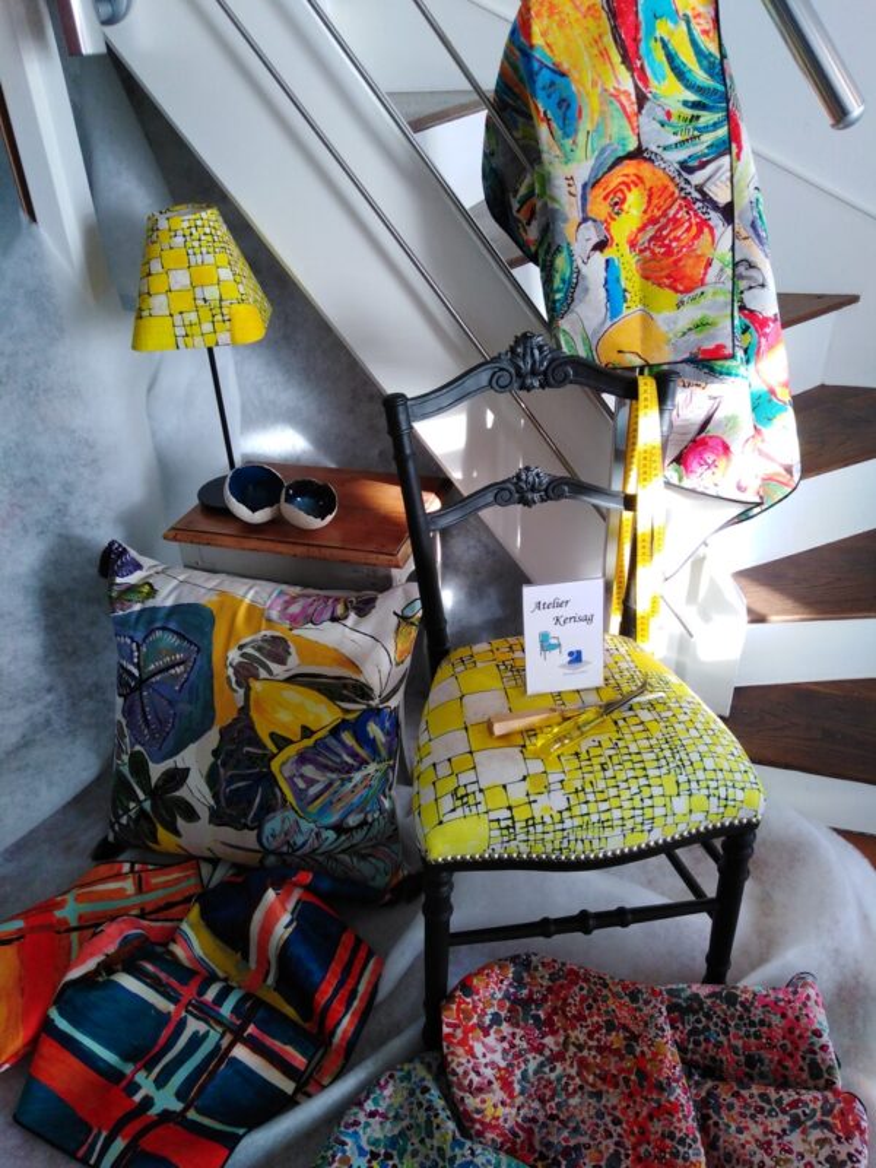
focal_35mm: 26
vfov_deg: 67.3
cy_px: 584
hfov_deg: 53.1
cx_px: 438
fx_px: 877
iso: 147
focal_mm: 3.46
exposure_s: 1/33.3
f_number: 2.2
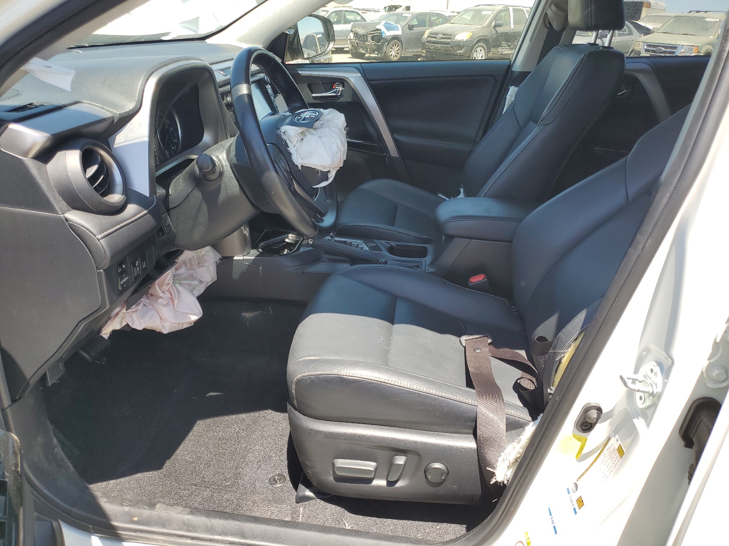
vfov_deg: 53.1
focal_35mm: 26
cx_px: 364
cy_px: 273
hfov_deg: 67.3
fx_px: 548
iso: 50
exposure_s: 1/714
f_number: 1.5
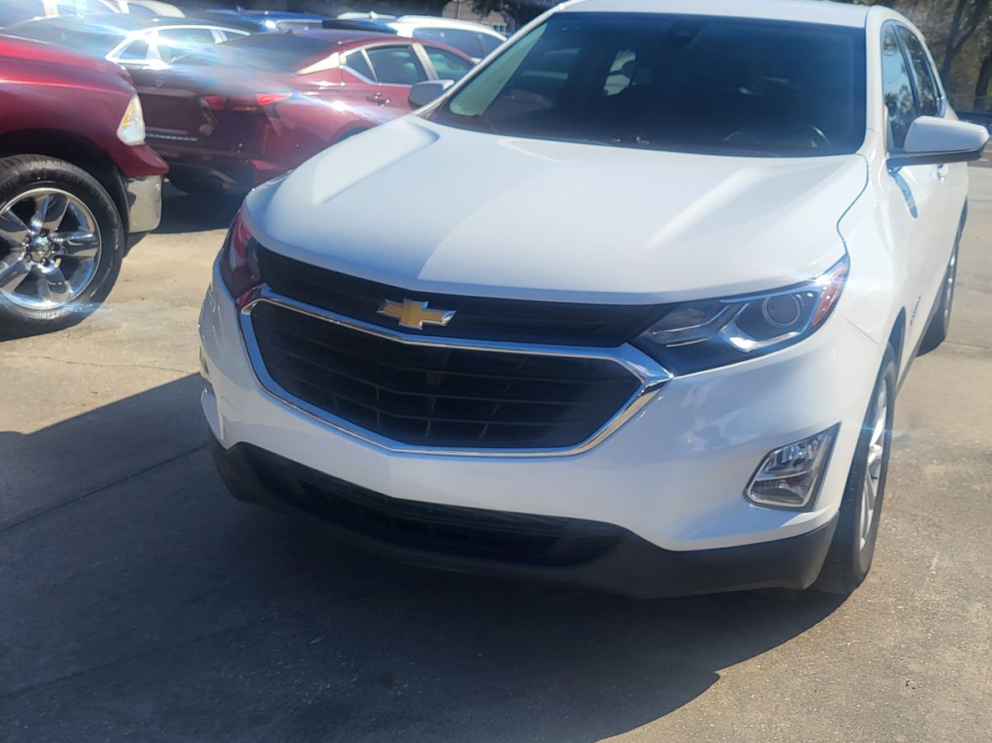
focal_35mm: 35
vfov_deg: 40.5
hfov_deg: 51.8
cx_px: 650
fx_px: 1003
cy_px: 298
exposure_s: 1/3084
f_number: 1.8
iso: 40
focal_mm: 5.4
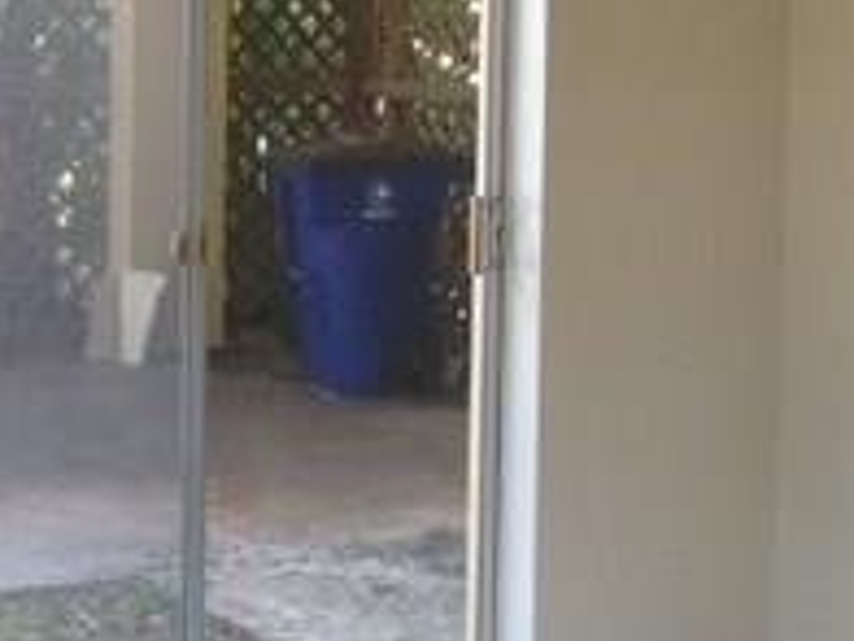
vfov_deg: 13.7
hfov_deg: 18.2
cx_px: 414
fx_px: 2664
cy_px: 196
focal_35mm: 108
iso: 80
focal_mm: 4.12
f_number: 2.4
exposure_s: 1/120
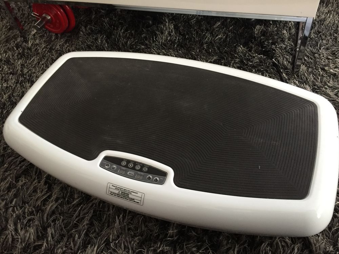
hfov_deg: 61.7
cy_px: 127
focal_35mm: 29
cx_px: 170
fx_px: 284
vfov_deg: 48.2
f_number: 2.2
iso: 250
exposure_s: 1/33
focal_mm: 4.15
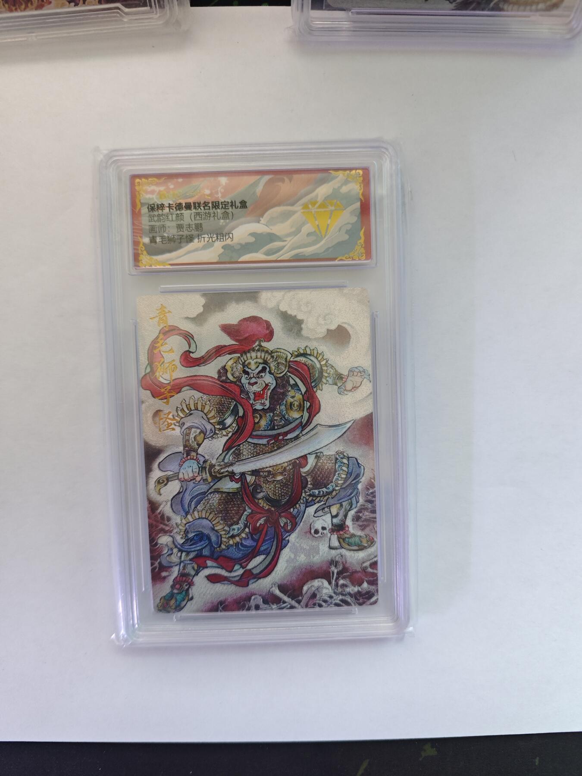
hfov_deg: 58.9
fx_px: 516
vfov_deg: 73.9
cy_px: 388
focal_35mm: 23
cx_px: 291
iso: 1000
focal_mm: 6.55
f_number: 1.6
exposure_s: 1/33.3
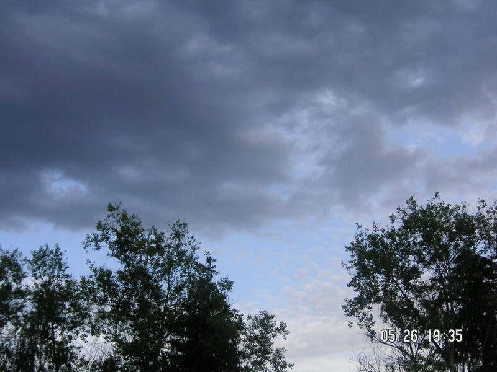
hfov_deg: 31.7
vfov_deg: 24.0
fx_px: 876
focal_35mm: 61
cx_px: 248
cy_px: 186
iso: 50
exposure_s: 1/180
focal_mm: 10.2
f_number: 3.9
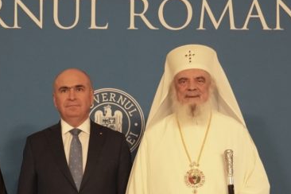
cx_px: 90
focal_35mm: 84
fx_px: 679
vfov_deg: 15.7
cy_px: 225
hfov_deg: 24.0
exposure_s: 1/160
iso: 5000
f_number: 4
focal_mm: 30
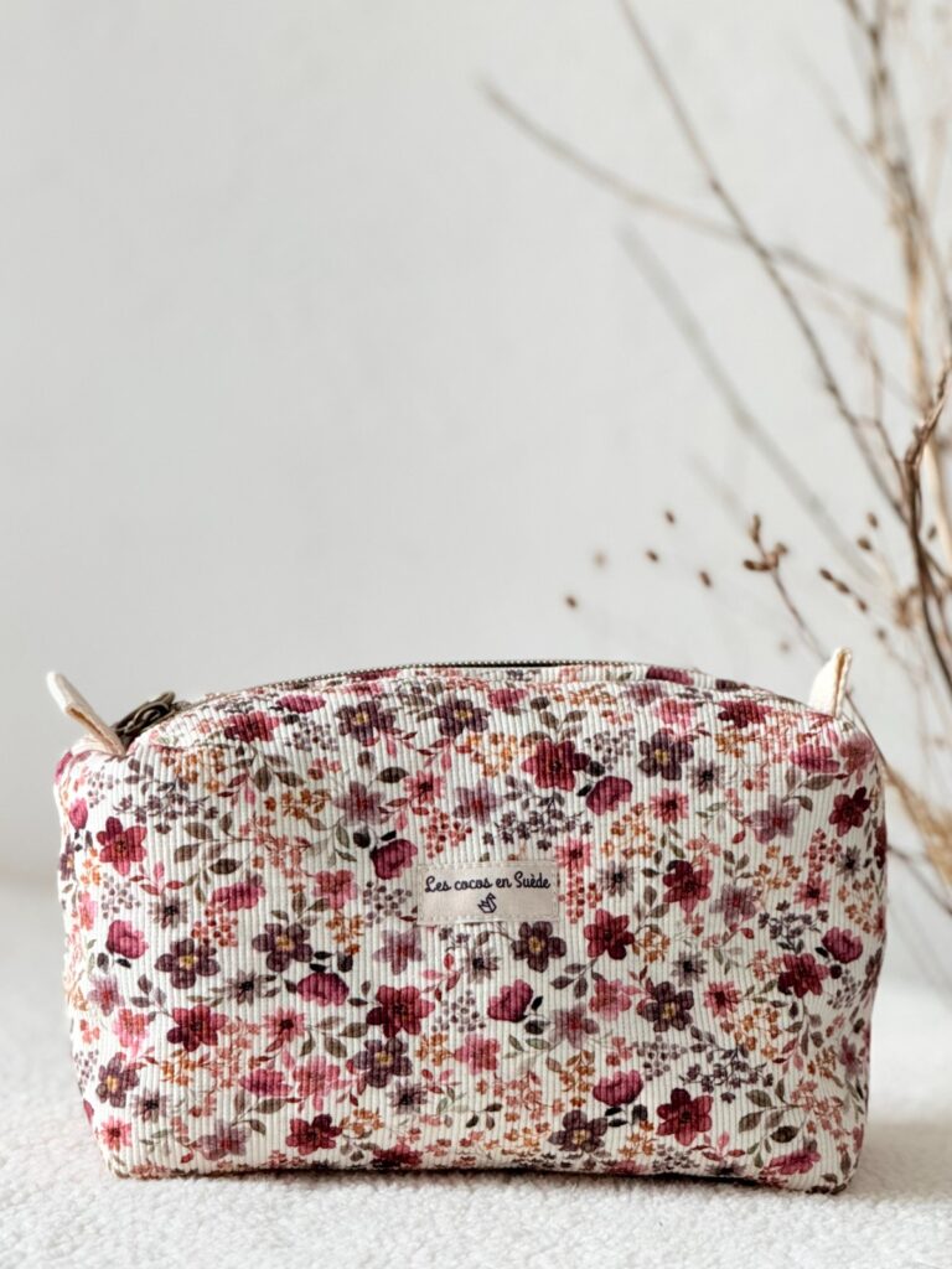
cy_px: 634
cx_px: 476
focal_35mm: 120
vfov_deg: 16.4
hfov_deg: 12.3
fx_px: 4400
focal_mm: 15.66
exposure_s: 1/60
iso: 250
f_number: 2.8
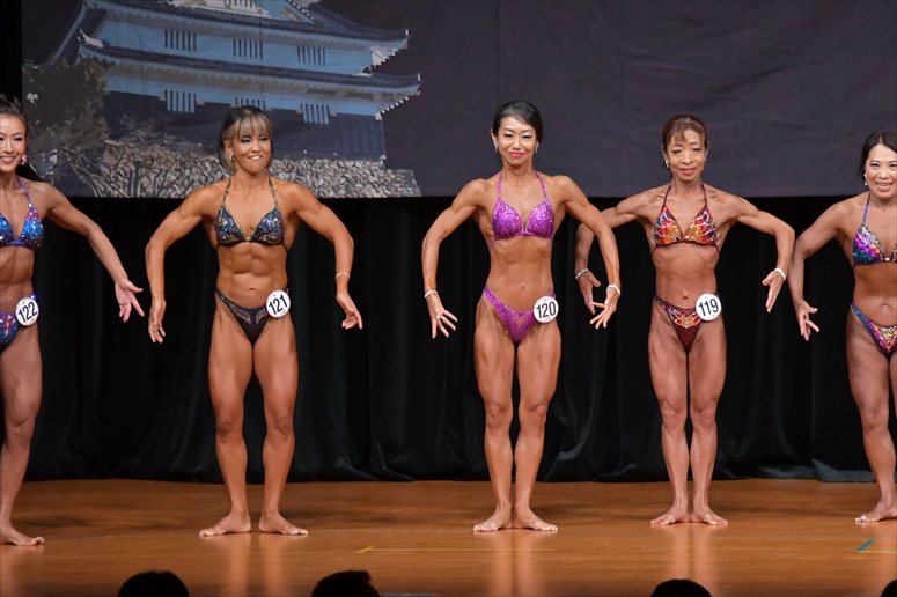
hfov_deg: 7.6
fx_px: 6724
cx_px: 448
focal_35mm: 270
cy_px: 298
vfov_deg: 5.1
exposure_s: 1/400
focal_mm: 180
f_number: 5.6
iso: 5000
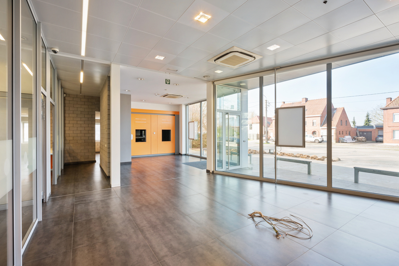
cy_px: 133
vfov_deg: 72.0
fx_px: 183
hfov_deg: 95.0
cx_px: 200
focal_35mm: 16
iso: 250
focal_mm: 16.5
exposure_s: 1/3
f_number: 11
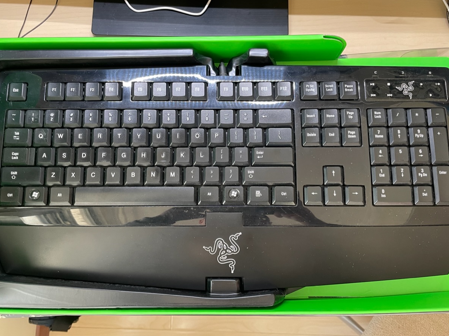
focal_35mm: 28
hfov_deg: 63.5
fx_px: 363
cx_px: 219
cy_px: 160
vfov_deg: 49.7
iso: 250
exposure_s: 1/60
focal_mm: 4.2
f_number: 1.6
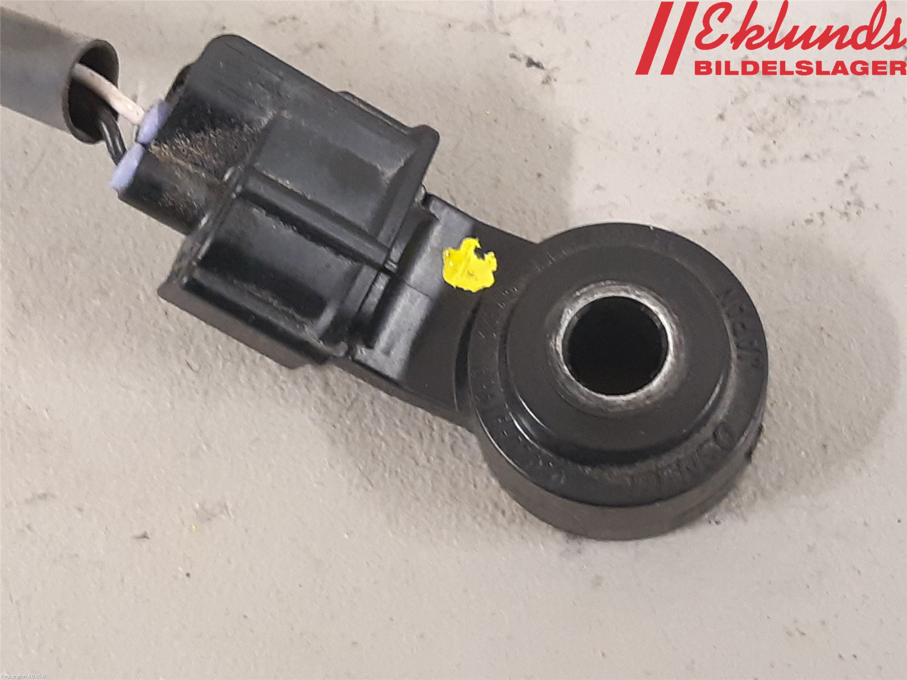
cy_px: 340
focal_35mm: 26
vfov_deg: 53.1
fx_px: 681
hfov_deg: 67.3
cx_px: 454
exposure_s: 1/25
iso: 250
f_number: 1.7
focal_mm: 3.93
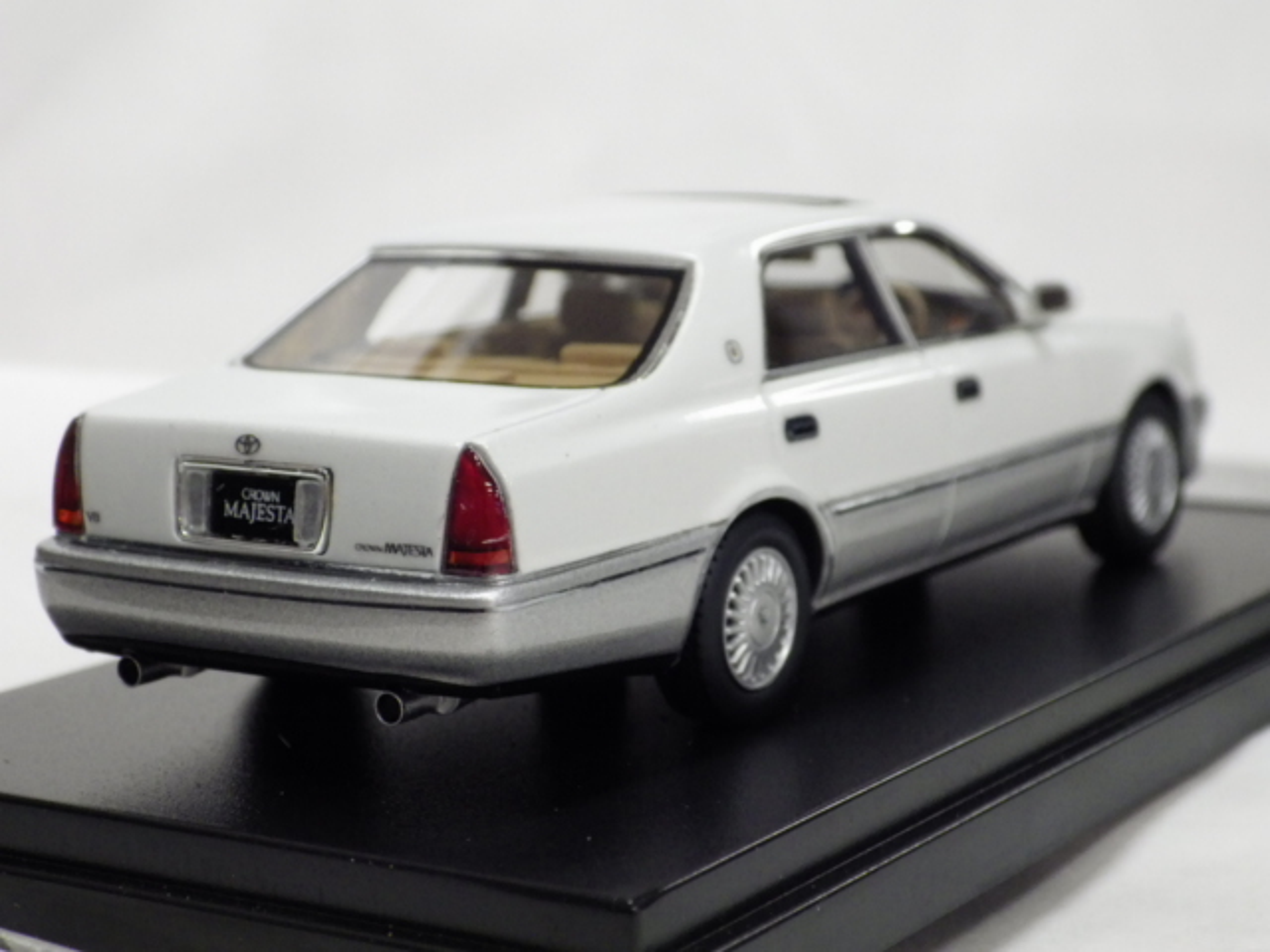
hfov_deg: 22.5
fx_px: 3192
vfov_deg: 17.0
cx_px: 635
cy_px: 476
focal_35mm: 87
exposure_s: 1/60
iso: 640
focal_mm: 15.6
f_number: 4.4
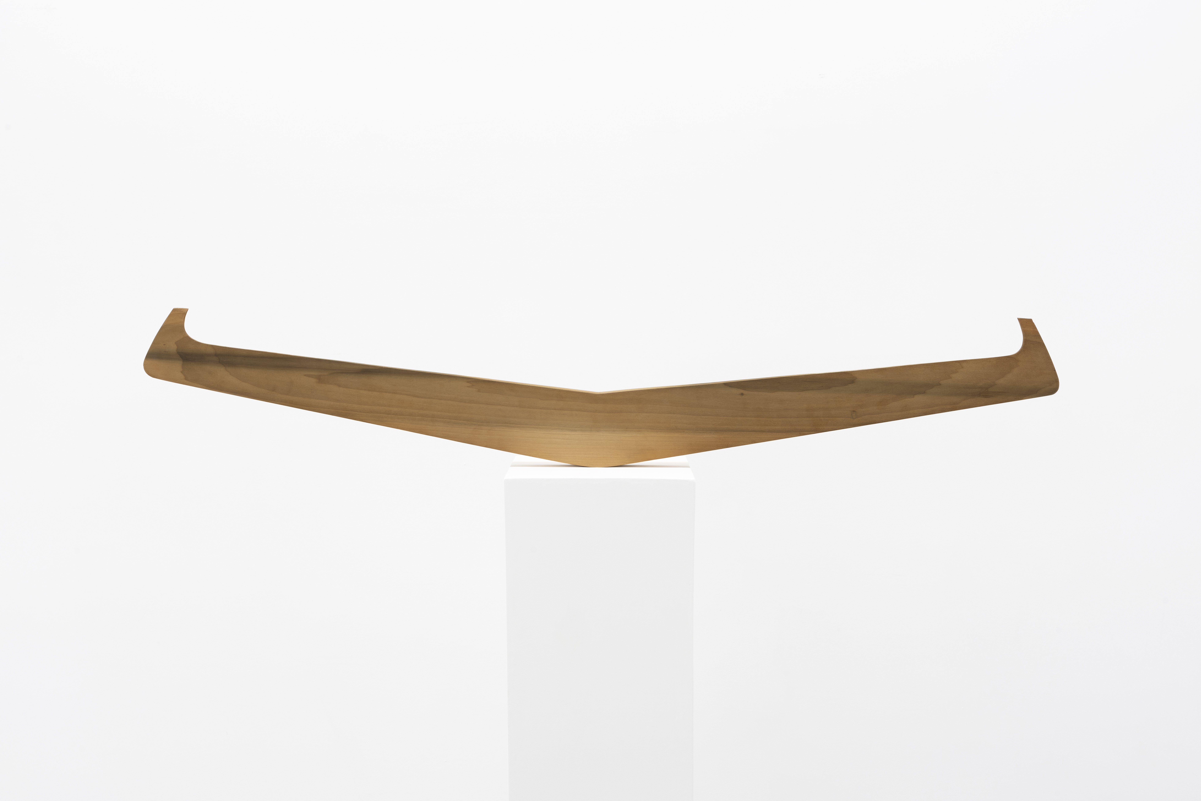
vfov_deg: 29.9
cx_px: 600
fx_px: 1501
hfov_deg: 43.6
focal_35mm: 45
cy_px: 400
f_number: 16
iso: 100
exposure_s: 1/2.5
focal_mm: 45
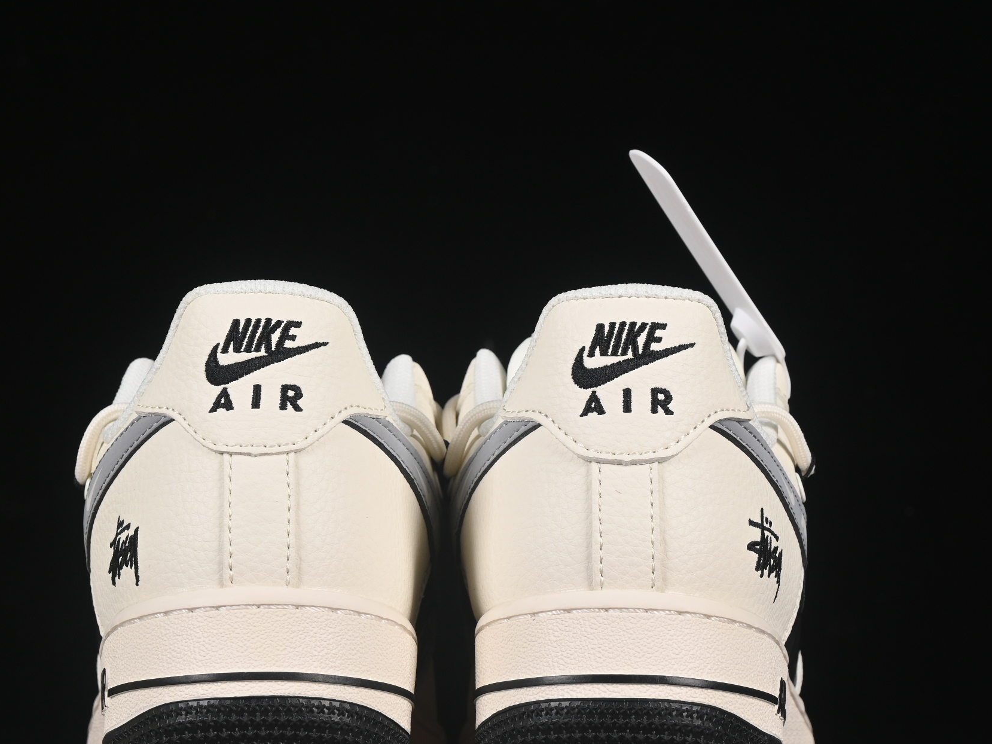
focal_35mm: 121
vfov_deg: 12.2
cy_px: 423
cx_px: 456
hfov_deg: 16.3
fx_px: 3467
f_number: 8
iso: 160
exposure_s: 1/80
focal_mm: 50
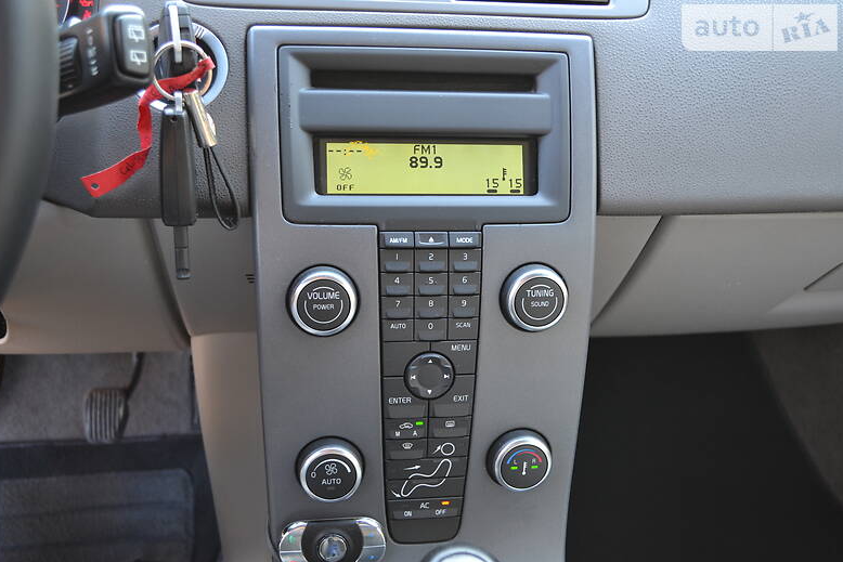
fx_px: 867
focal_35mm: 37
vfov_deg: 36.0
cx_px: 420
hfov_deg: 51.9
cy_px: 280
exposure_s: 1/25
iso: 400
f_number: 4
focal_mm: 24
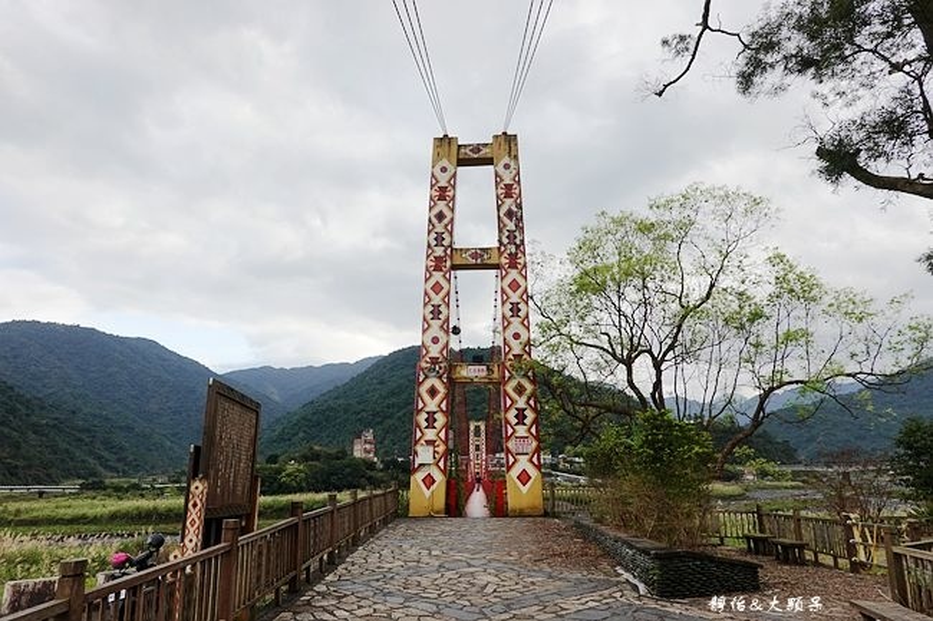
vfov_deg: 53.1
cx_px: 466
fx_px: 622
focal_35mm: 24
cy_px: 310
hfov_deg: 73.8
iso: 125
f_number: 4
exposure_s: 1/250
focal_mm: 9
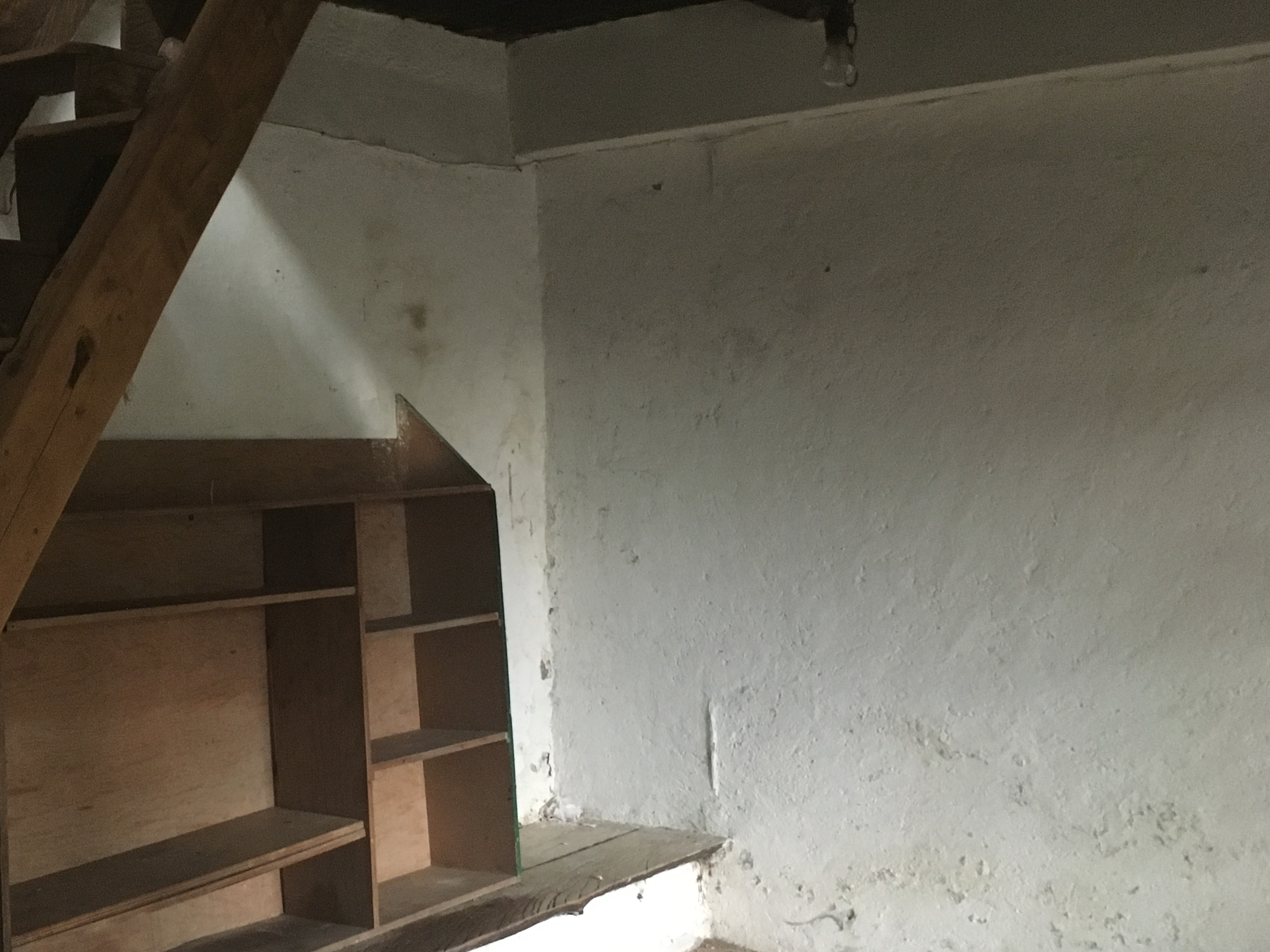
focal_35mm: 43
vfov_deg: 33.5
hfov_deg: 42.7
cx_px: 343
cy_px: 584
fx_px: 1578
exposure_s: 1/15
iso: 250
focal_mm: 4.15
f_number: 2.2
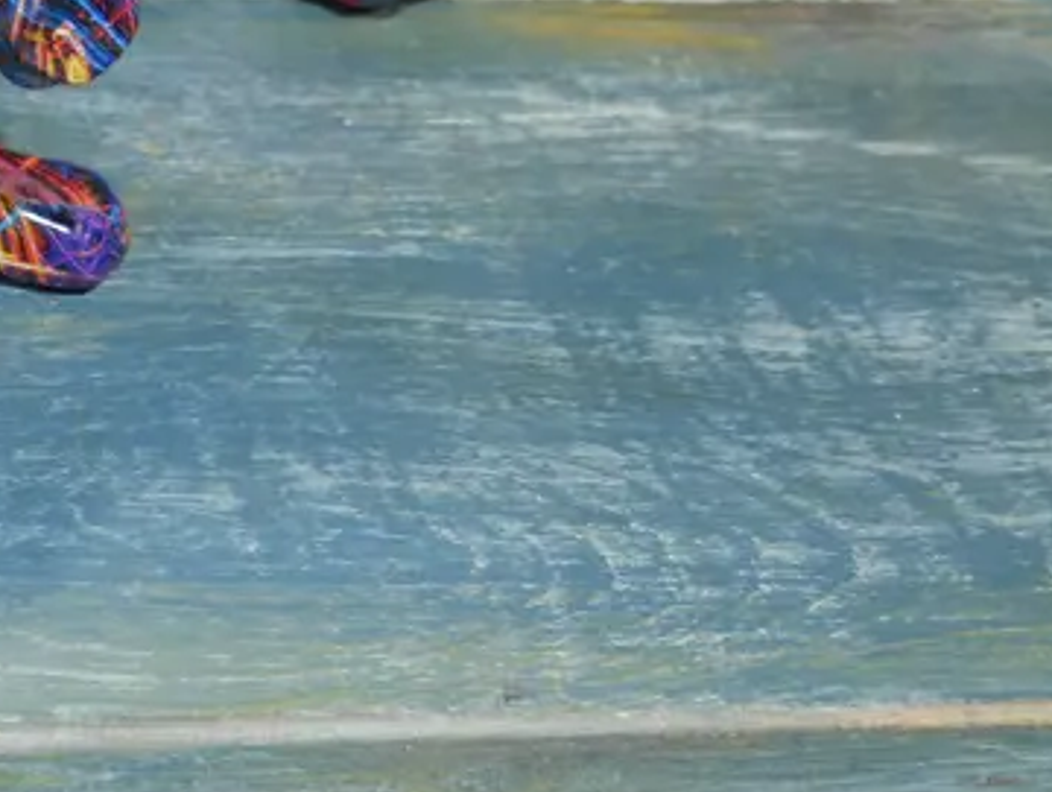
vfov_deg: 13.3
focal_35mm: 108
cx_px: -243
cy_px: -191
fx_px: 3287
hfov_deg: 17.3
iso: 500
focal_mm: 19
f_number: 4.1
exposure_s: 1/60
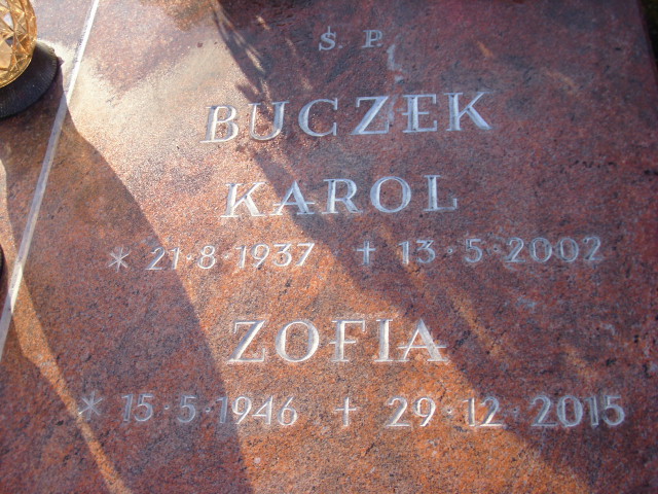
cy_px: 247
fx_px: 703
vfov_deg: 38.7
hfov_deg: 50.1
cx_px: 329
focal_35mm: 37
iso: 50
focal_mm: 6.2
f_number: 2.8
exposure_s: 1/76
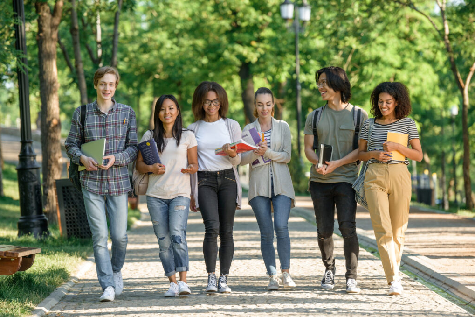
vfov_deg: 7.8
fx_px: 2322
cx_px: 237
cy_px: 158
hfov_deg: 11.7
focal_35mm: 176
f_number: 4
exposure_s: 1/250
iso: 400
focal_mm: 175
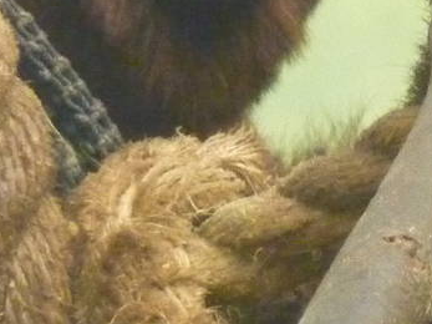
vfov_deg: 1.1
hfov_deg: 1.4
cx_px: 390
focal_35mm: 1385
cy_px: 26
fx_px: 17279
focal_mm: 49.2
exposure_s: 1/250
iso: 800
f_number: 4.9
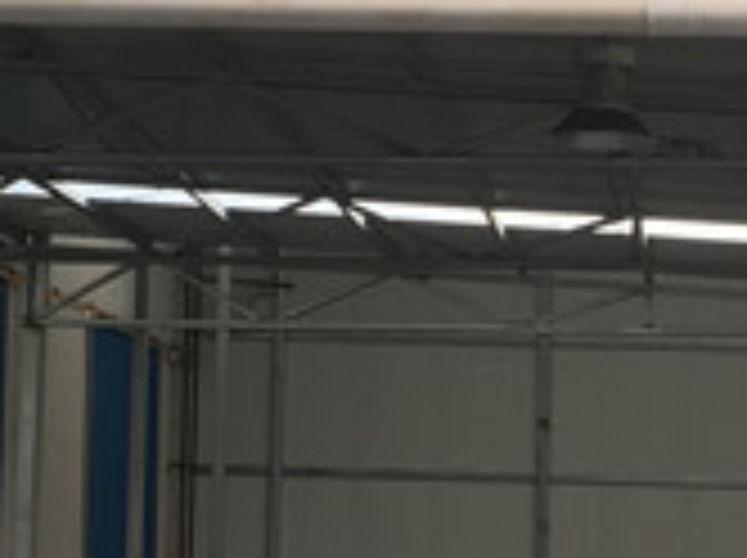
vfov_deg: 10.6
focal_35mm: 140
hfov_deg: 14.0
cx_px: 603
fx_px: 3017
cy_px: 292
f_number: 2.2
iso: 25
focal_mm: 4.15
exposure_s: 1/100
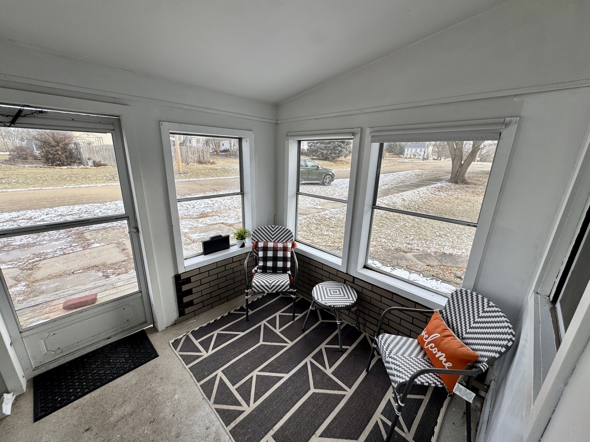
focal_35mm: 14
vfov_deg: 85.7
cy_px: 221
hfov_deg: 102.1
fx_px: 239
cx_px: 295
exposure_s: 1/180
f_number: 2.2
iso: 40
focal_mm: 2.22
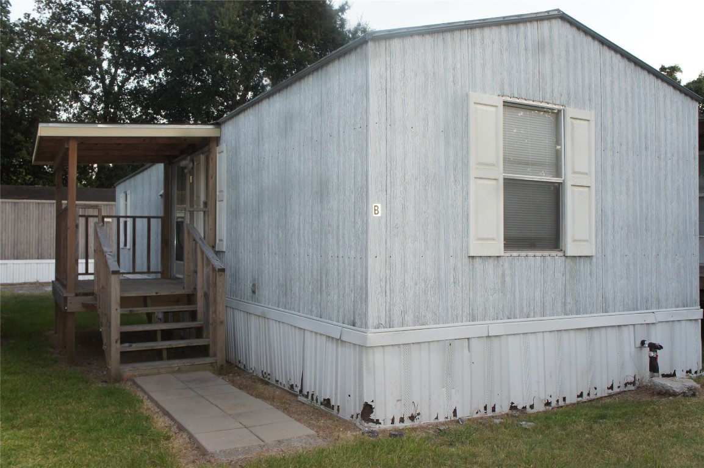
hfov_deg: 59.5
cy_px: 234
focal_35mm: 32
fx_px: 616
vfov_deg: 41.7
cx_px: 352
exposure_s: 1/100
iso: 800
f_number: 6.3
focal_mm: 21
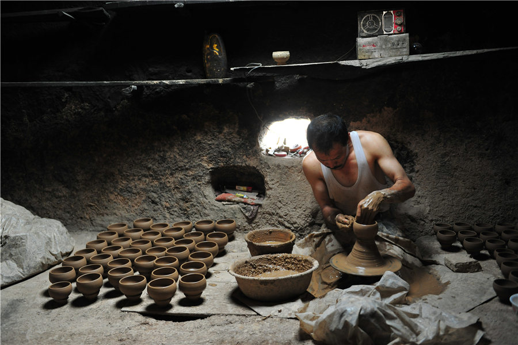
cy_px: 172
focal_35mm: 36
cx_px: 259
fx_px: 518
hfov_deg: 53.1
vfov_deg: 36.9
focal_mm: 36
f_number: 2.8
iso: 800
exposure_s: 1/125
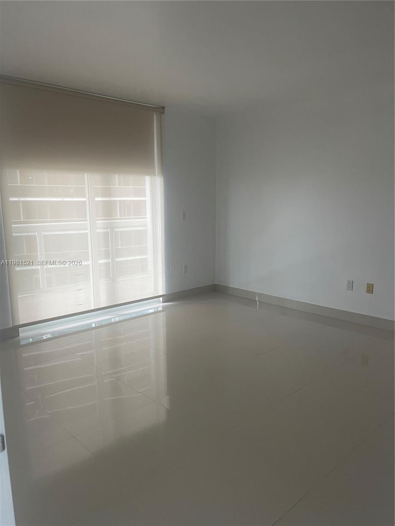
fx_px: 380
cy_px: 263
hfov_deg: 54.9
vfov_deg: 69.4
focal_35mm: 25
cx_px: 198
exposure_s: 1/67
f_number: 1.6
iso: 125
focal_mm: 5.1
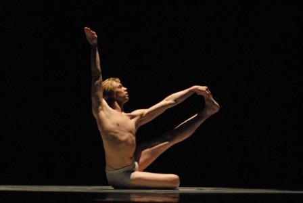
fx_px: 632
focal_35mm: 75
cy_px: 102
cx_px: 152
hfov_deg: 27.0
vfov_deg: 18.2
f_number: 3.2
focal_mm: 50
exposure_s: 1/80
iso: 1600
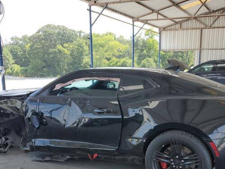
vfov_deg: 33.3
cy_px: 136
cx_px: 122
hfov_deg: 44.8
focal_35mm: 42
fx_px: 273
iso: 50
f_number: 1.5
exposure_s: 1/625
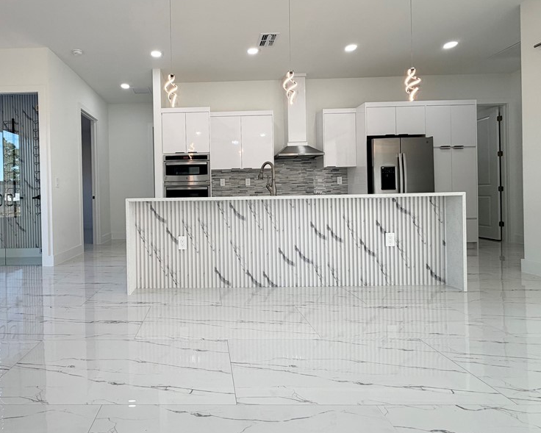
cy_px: 196
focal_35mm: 19
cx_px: 199
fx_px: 304
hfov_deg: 81.5
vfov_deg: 70.7
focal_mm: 2.22
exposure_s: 1/120
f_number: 2.2
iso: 64
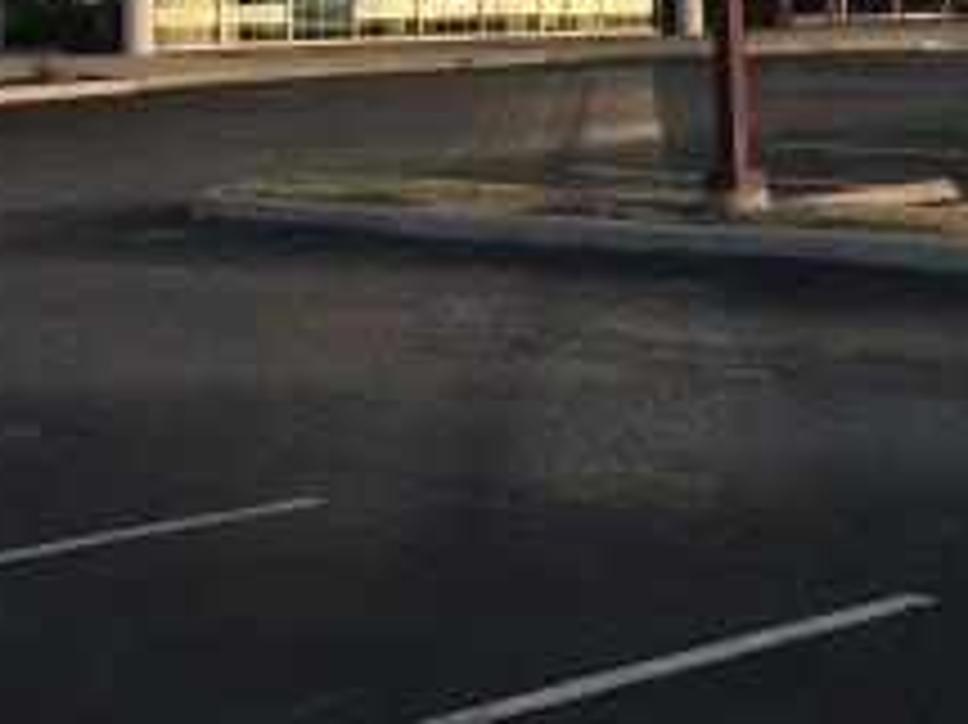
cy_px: -463
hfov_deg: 19.6
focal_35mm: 100
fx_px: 2795
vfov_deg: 13.6
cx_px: 473
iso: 20
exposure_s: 1/1008
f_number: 1.8
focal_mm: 3.99
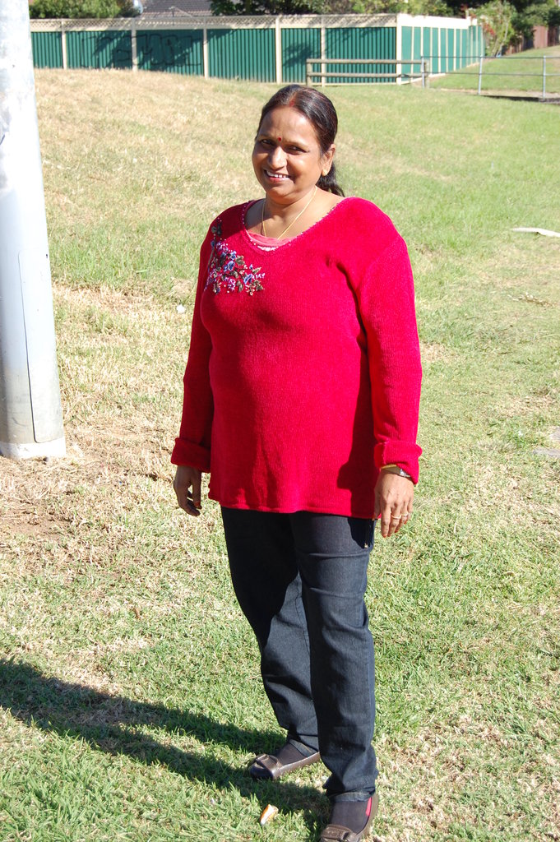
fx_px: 1402
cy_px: 421
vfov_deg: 33.4
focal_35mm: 60
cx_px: 280
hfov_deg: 22.6
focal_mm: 40
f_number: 8
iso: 200
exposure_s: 1/250
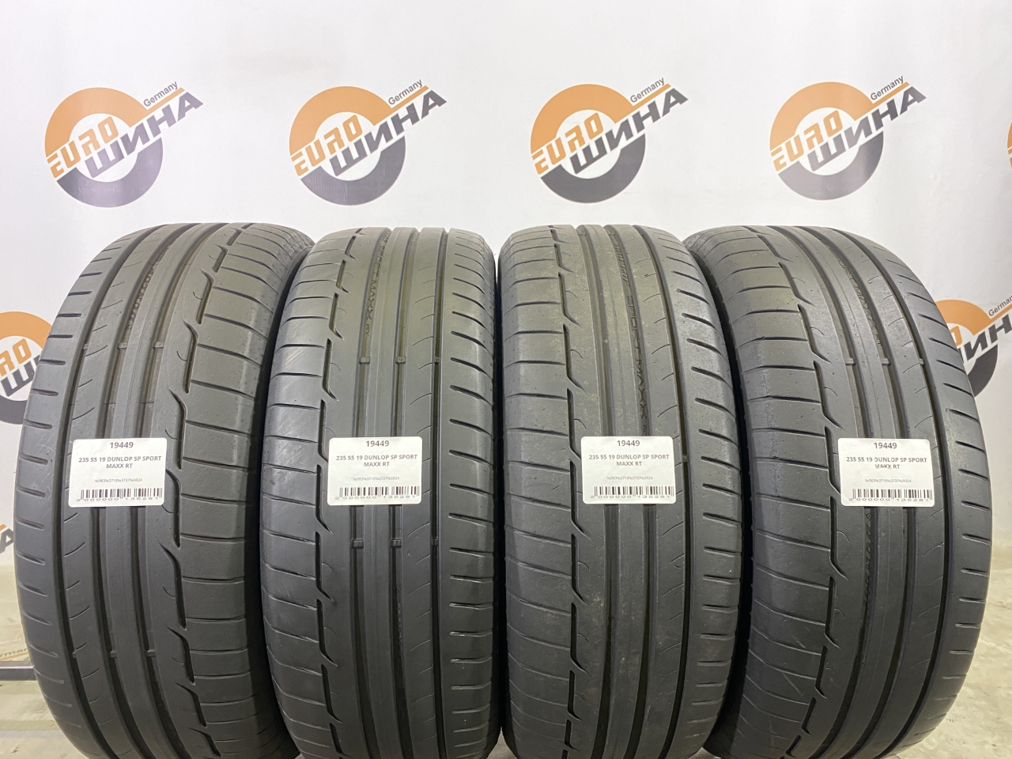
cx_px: 506
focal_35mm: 26
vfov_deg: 53.1
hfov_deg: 67.3
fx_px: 760
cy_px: 380
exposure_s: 1/33
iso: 400
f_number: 1.8
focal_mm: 4.25
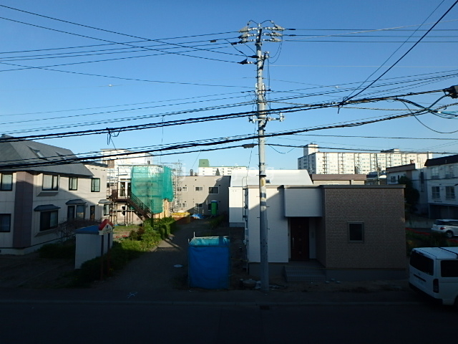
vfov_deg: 63.4
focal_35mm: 21
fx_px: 278
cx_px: 229
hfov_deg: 79.0
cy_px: 172
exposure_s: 1/800
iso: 125
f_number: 3.5
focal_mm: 3.7
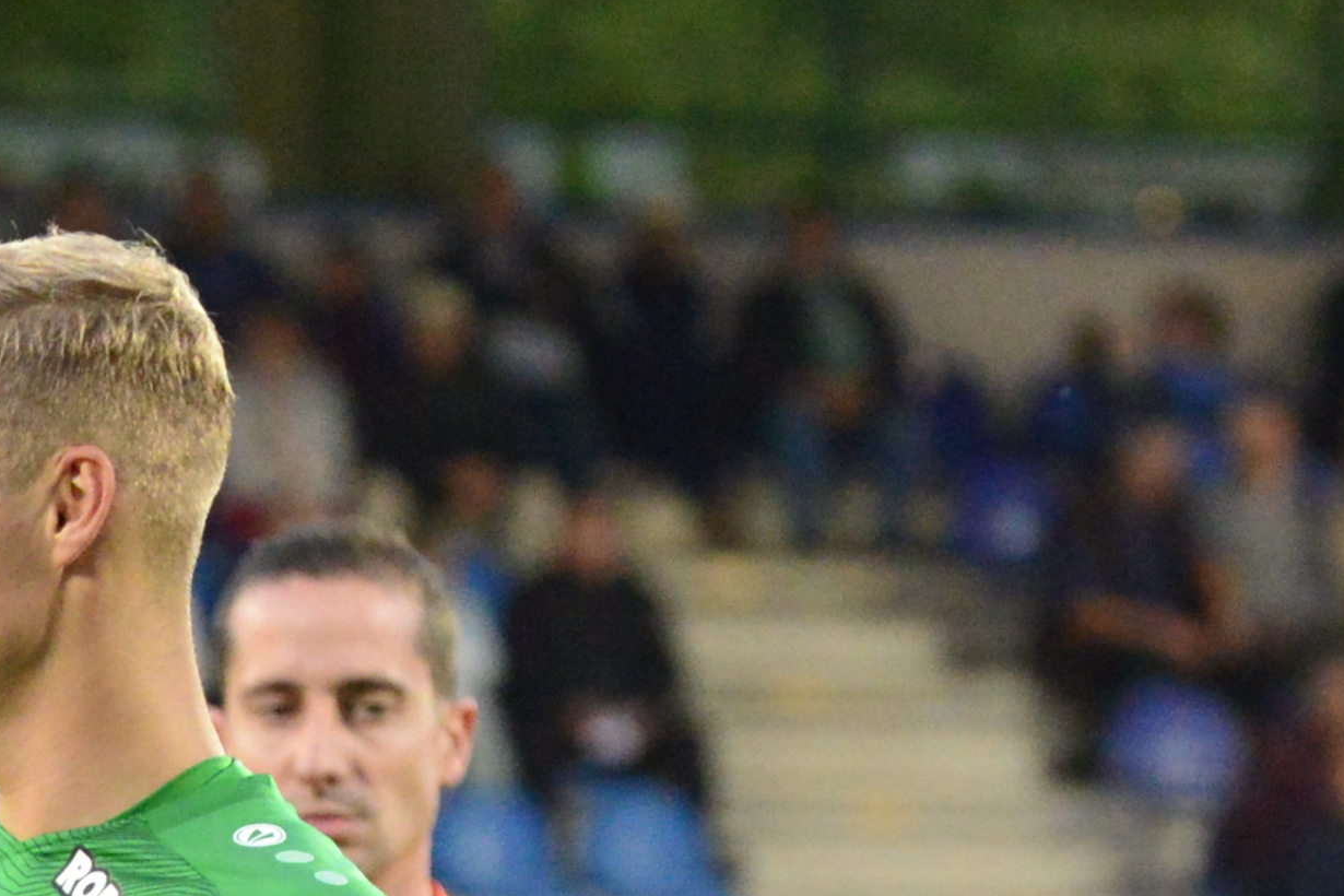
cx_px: -794
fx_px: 25571
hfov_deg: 3.0
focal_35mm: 685
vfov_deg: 2.0
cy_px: 1728
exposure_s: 1/1250
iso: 6400
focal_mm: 140
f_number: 4.5
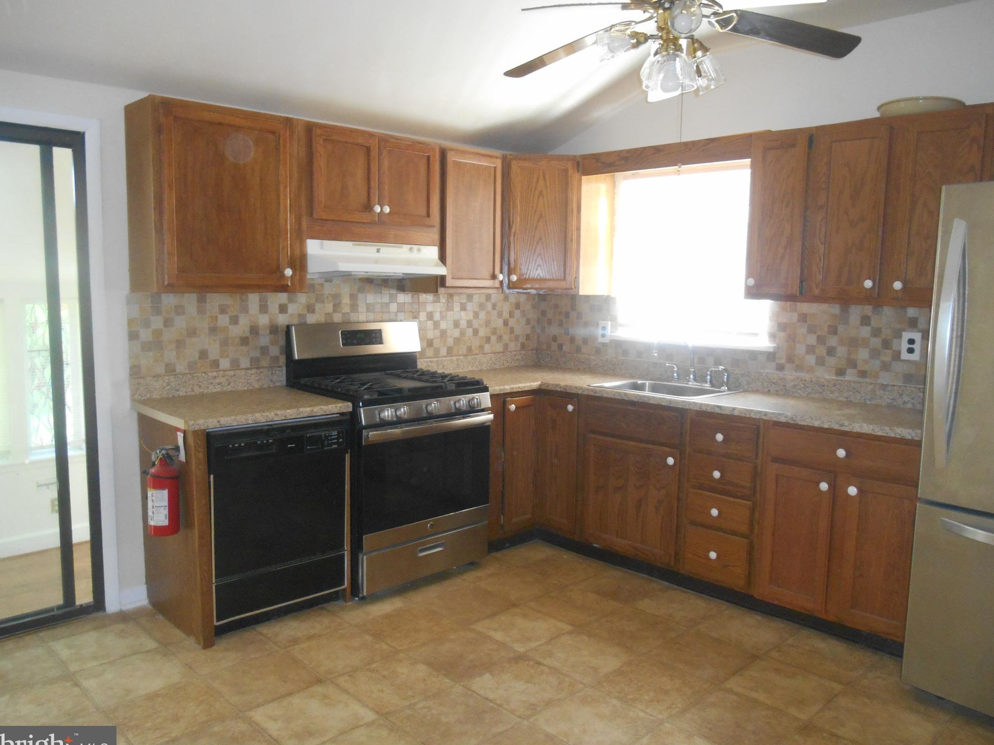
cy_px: 380
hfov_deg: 65.3
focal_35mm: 27
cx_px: 506
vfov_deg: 51.4
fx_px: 775
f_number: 3.4
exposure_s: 1/25
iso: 450
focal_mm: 4.7
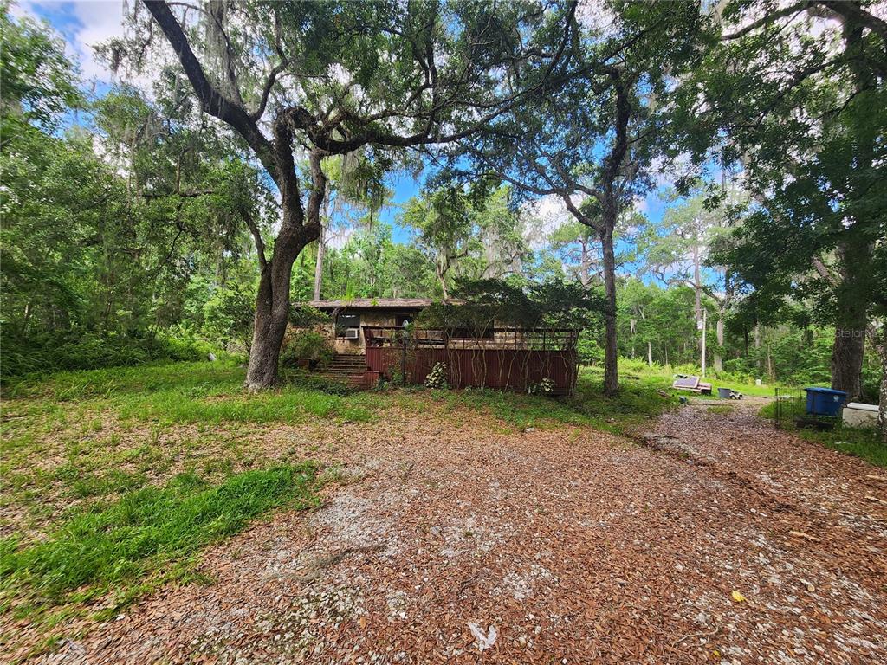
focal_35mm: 13
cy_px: 332
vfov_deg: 89.9
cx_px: 444
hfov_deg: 106.2
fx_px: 333
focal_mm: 2.2
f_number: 2.2
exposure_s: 1/164
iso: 50
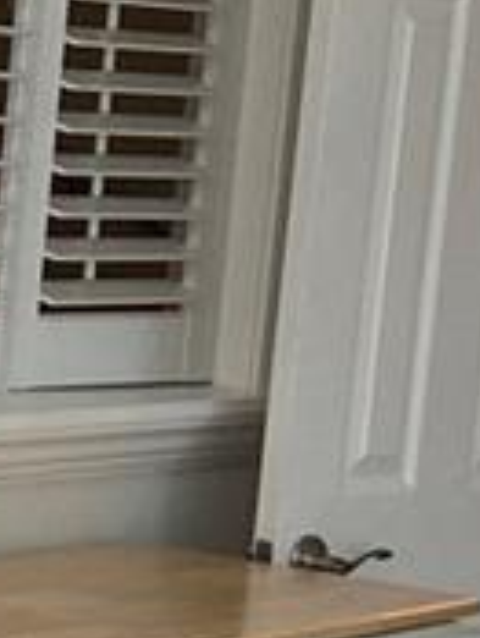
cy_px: 513
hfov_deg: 7.4
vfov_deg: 10.2
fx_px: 3560
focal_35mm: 193
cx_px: -454
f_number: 1.8
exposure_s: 1/120
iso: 80
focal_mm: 3.99
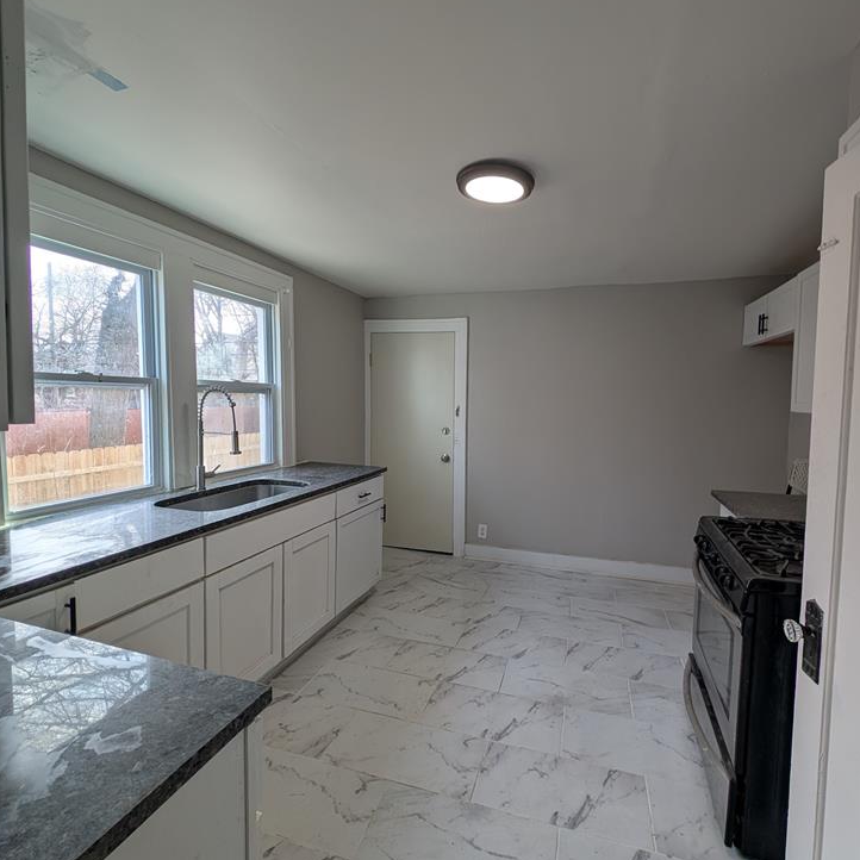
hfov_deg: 91.0
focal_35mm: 15
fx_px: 422
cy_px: 428
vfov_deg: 91.1
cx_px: 462
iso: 33
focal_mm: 2.23
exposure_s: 1/135
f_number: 1.95
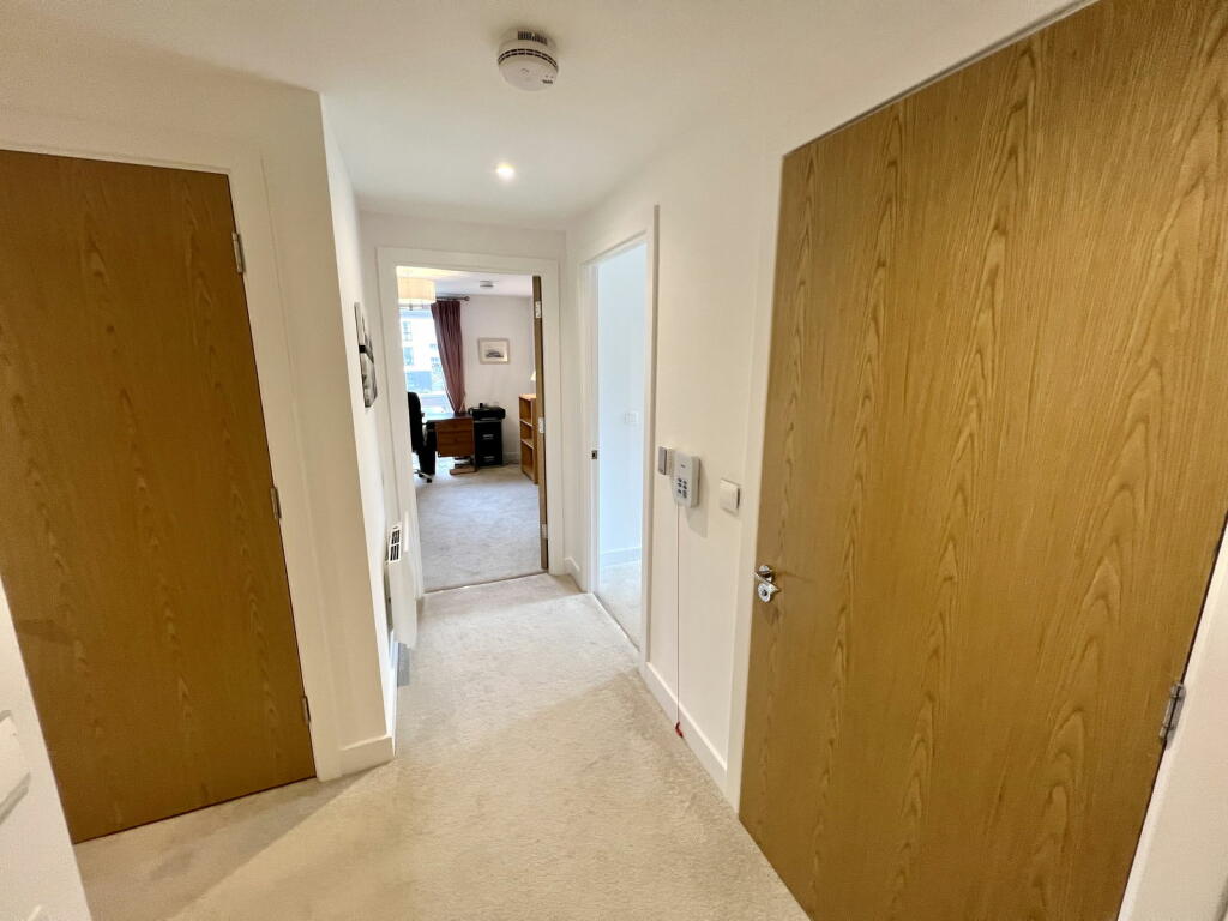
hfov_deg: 106.2
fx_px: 461
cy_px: 460
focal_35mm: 13
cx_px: 614
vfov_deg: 89.9
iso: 200
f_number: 1.8
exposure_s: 1/100
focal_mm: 1.57
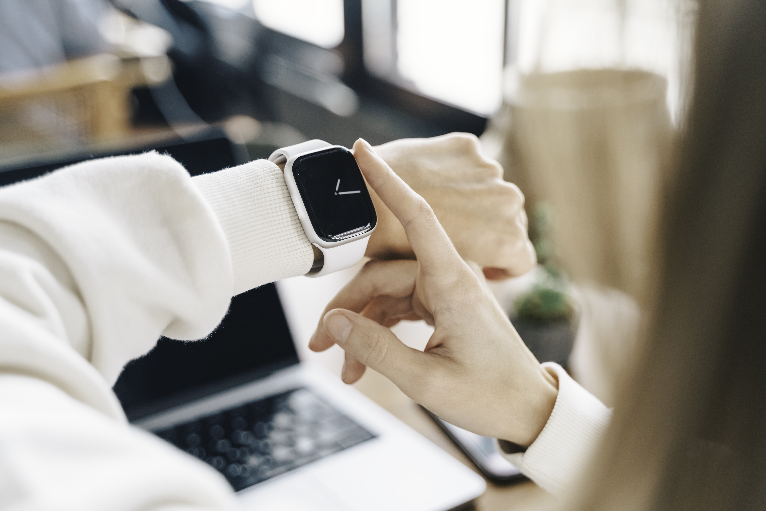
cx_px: 383
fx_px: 1021
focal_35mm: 48
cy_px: 256
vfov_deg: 28.1
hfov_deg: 41.1
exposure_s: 1/200
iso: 800
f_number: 2.8
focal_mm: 48
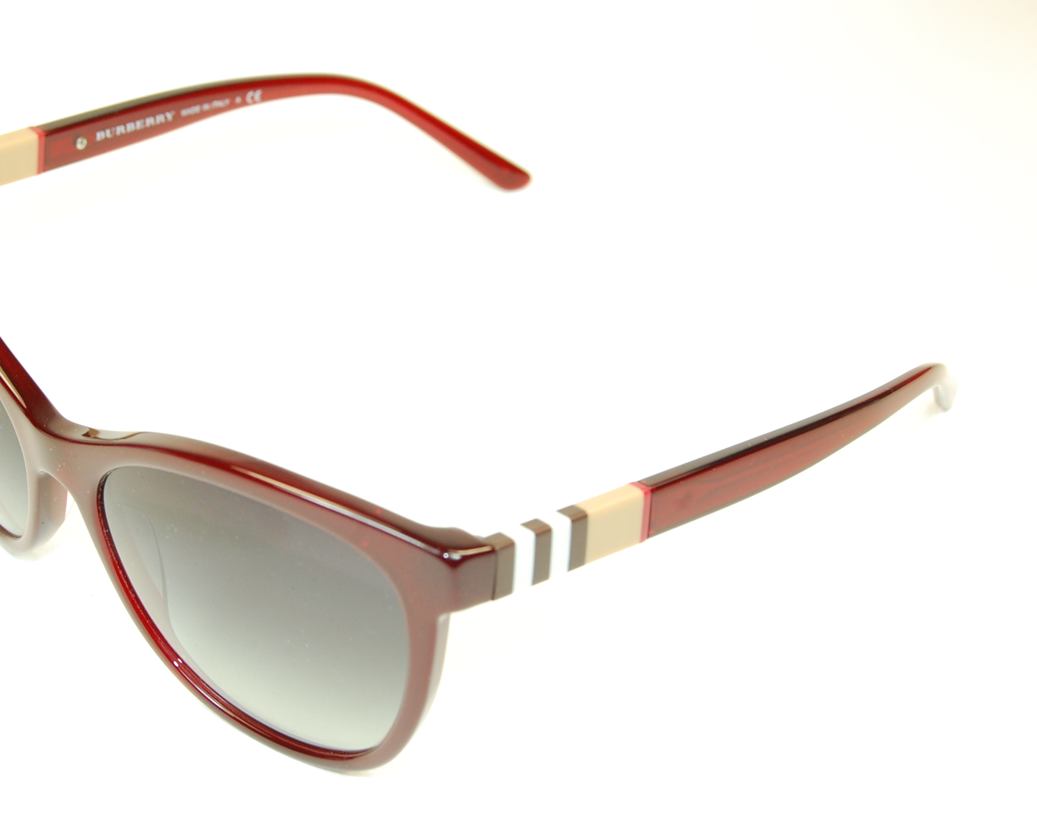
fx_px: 2517
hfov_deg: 23.2
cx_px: 408
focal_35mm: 82
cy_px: 412
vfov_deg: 18.7
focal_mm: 48
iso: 800
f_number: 10
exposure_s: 1/160
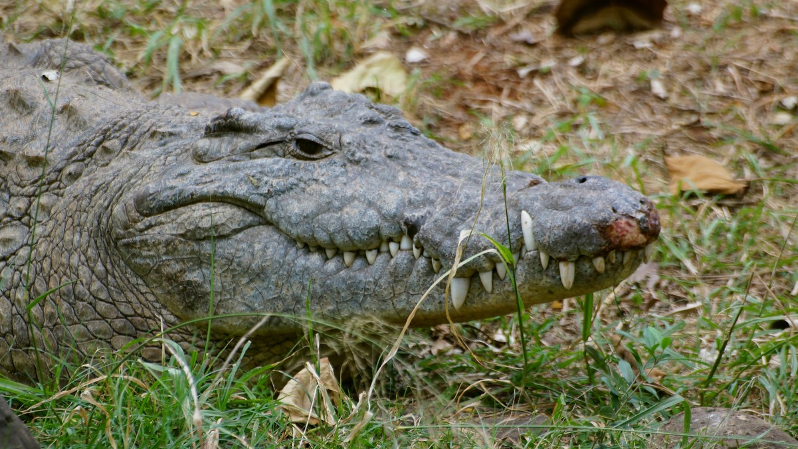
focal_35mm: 472
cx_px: 399
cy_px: 233
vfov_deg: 2.6
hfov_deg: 4.6
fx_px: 9989
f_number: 6.3
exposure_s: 1/100
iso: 400
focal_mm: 300
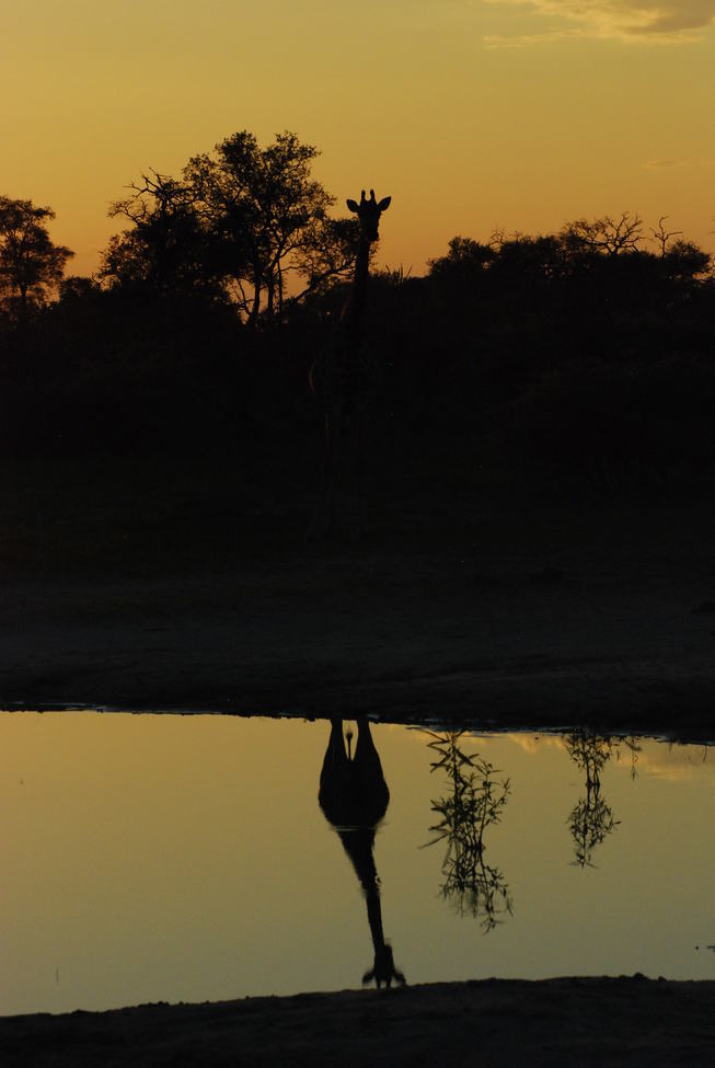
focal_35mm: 188
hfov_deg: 7.3
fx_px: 5568
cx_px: 358
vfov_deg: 11.0
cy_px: 534
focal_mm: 125
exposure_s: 1/1000
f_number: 10
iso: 800
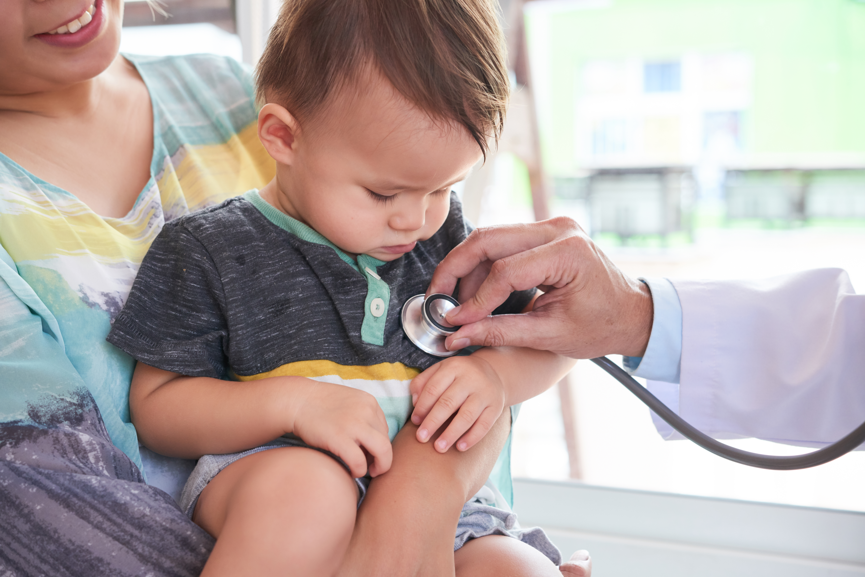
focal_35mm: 60
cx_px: 432
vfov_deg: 22.6
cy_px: 288
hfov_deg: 33.4
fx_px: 1442
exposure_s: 1/250
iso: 640
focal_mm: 60
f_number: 5.6
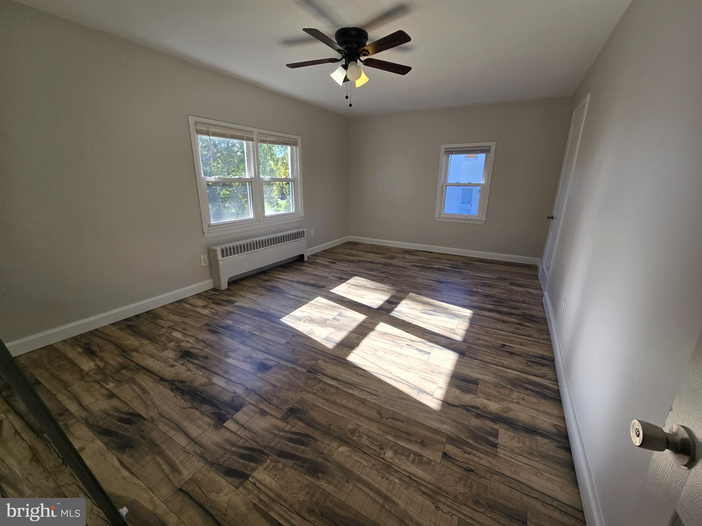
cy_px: 263
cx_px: 351
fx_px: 264
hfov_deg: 106.2
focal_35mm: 13
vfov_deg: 89.9
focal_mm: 2.2
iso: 50
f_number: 2.2
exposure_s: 1/219
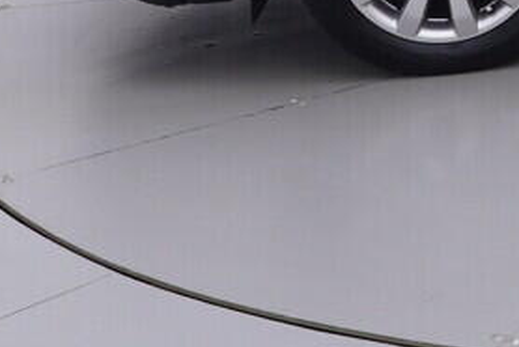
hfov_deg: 15.0
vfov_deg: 11.0
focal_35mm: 117
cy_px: -293
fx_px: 1683
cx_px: 956
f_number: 5
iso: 200
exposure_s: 1/80
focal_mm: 15
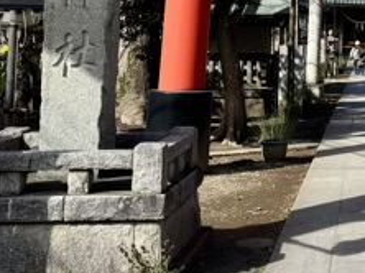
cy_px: -58
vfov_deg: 17.1
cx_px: 362
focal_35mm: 82
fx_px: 864
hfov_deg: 22.9
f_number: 1.6
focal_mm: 5.96
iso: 50
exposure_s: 1/1590
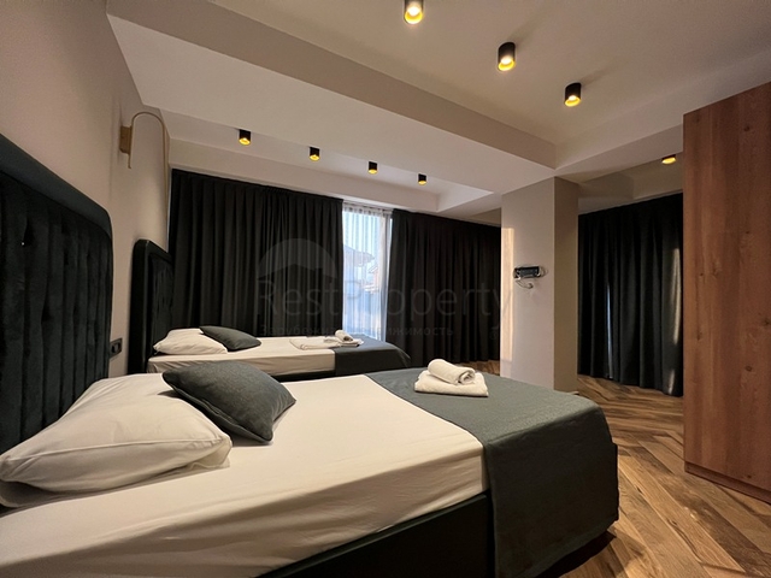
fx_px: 290
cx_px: 386
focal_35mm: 13
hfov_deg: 106.2
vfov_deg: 89.9
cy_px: 289
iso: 200
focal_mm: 1.57
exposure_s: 1/100
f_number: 1.8
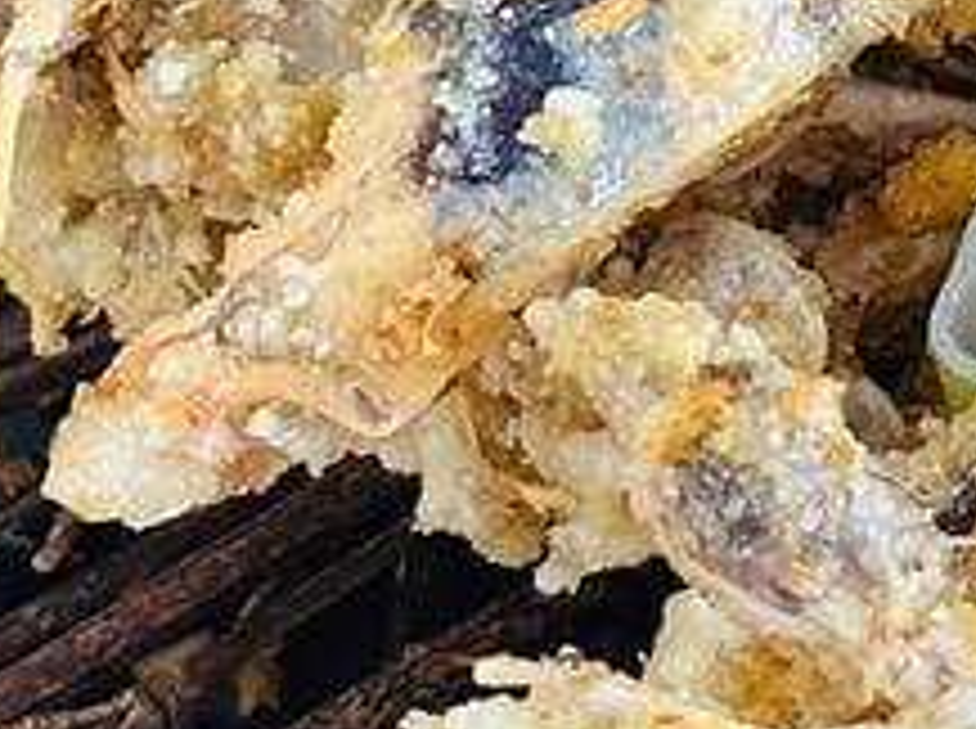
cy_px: -536
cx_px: 1475
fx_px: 7487
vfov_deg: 5.5
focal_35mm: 266
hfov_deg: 7.3
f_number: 1.78
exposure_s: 1/40
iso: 200
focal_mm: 6.86
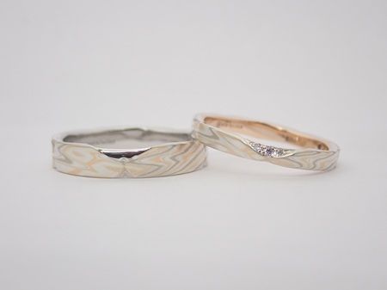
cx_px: 194
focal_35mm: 77
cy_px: 145
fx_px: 860
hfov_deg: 25.3
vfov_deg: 19.1
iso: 200
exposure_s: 1/125
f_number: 4.1
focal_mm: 13.65
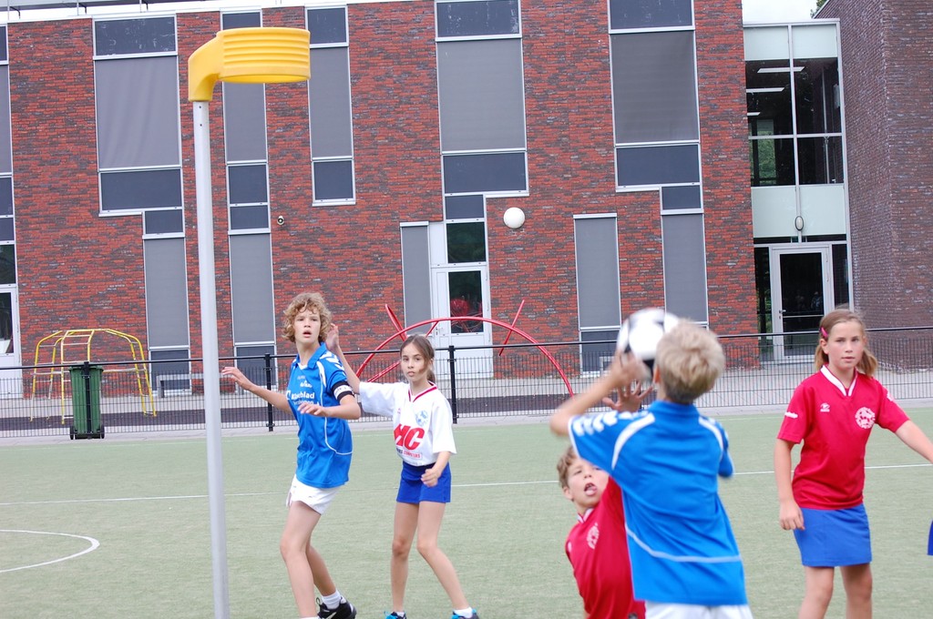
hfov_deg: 24.6
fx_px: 2135
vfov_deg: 16.5
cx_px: 466
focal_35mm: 82
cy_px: 310
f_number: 7.1
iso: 200
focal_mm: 55
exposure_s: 1/200
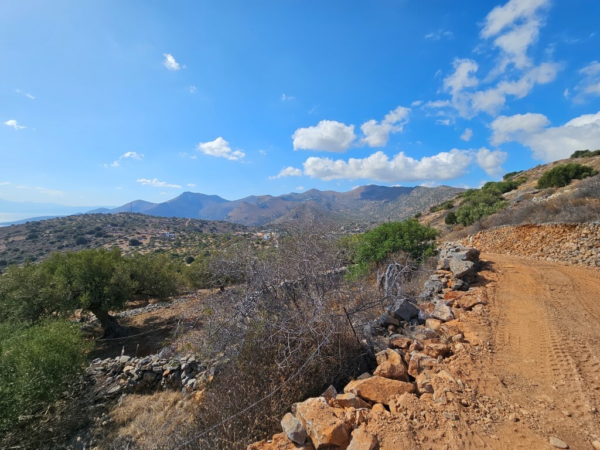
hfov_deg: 106.2
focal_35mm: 13
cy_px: 225
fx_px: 225
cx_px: 300
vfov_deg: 89.9
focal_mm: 2.2
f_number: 2.2
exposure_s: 1/3059
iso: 50
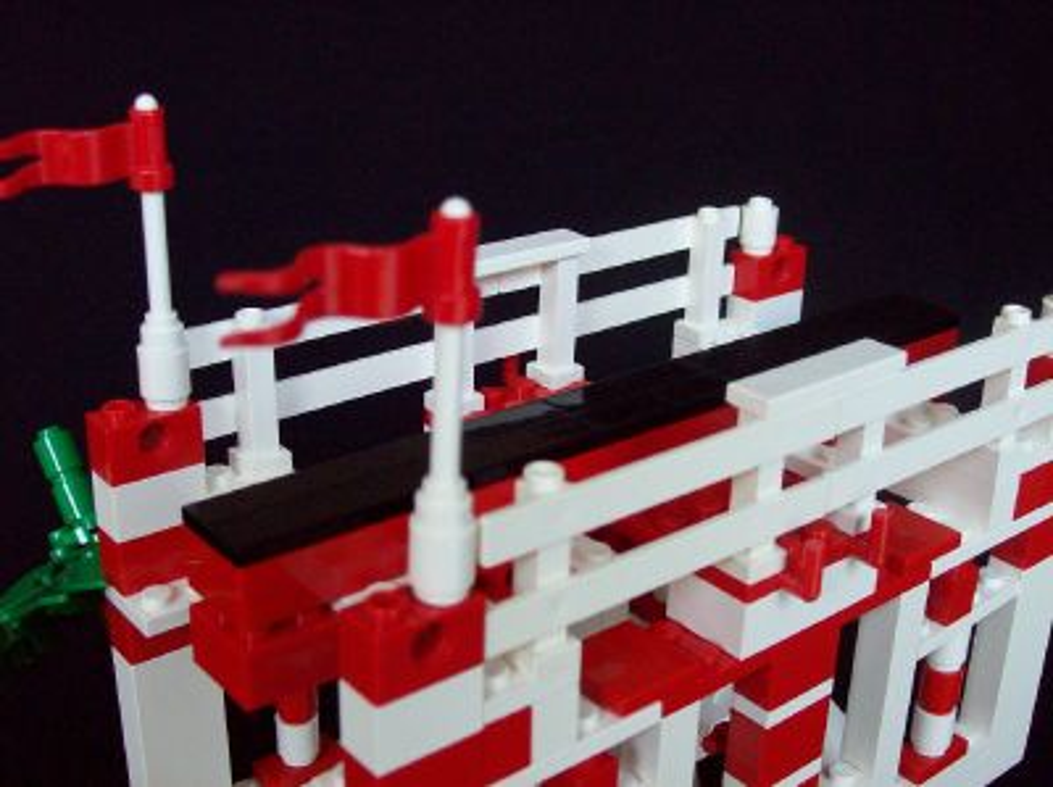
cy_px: 394
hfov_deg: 42.1
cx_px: 526
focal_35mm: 45
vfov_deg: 32.1
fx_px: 1367
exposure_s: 1/41.5
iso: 160
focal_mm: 7.6
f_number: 3
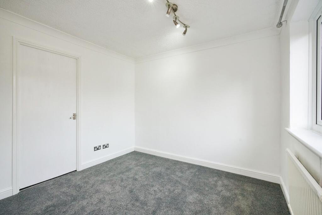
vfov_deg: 73.8
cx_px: 161
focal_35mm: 16
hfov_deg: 96.7
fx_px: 143
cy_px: 108
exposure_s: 1/160
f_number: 9
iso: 2000
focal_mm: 16
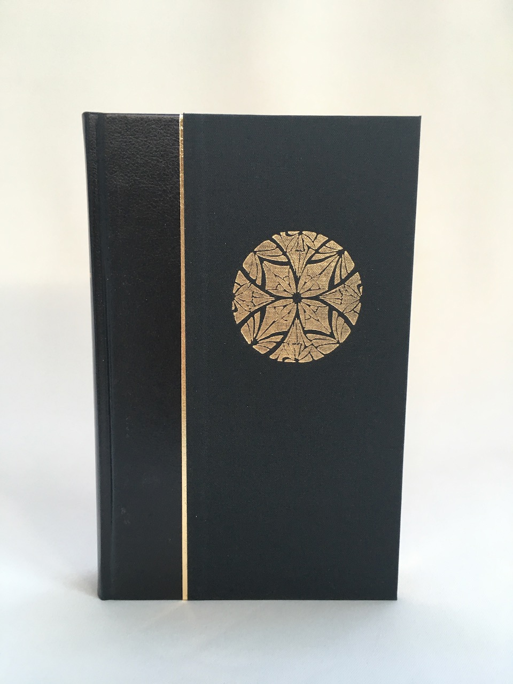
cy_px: 342
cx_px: 256
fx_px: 573
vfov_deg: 61.7
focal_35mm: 29
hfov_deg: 48.2
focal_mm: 4.15
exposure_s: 1/33
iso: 100
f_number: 2.2
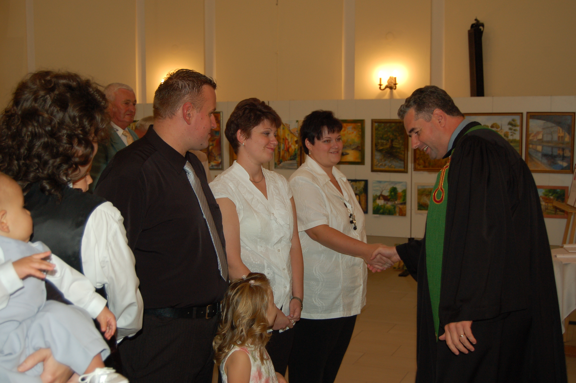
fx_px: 743
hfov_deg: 42.4
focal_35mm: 46
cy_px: 192
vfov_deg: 28.9
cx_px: 288
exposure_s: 1/60
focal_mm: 31
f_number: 4.5
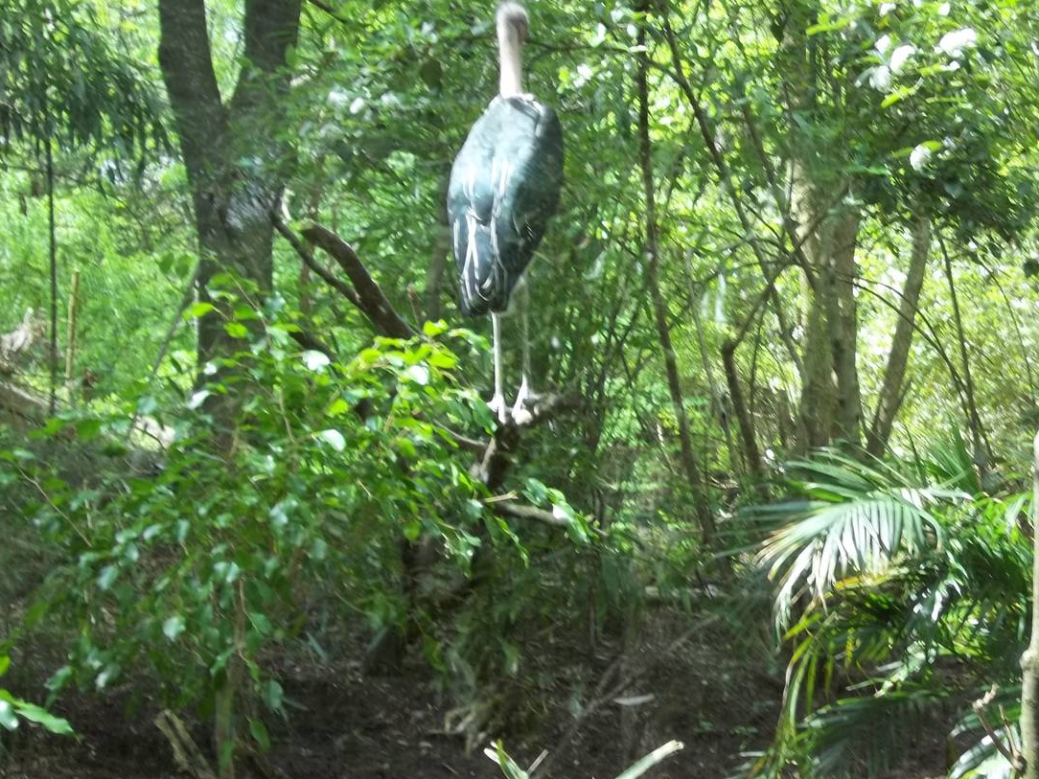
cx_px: 739
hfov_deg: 21.6
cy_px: 429
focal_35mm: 90
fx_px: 2701
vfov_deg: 16.4
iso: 64
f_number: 4.1
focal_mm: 11
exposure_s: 1/60
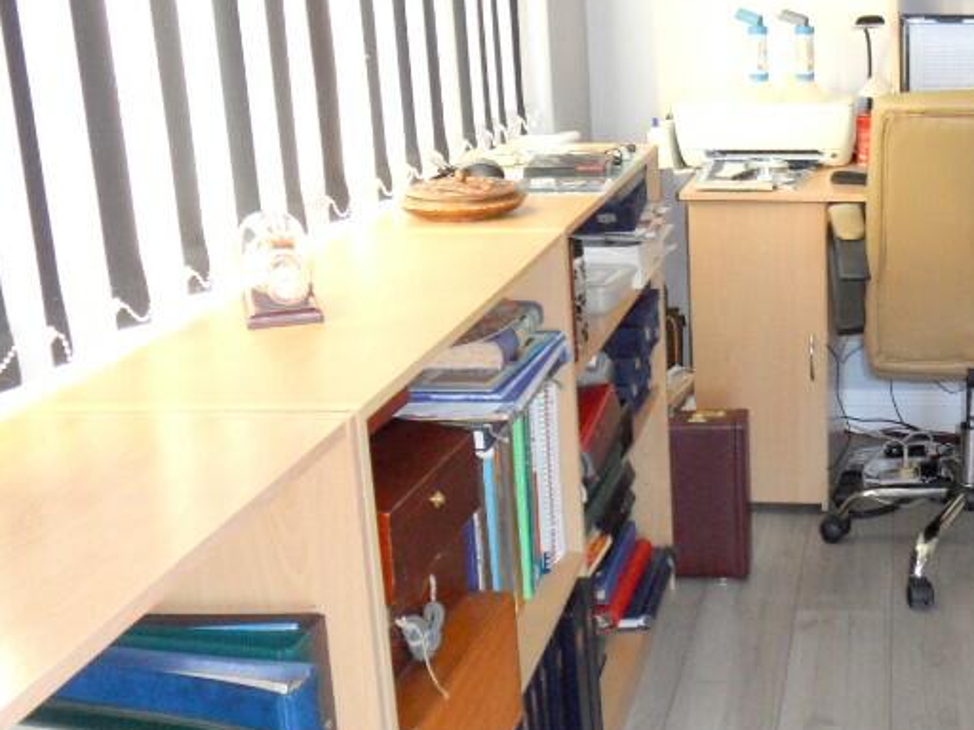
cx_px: 909
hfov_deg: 36.7
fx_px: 1351
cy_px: 300
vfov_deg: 30.2
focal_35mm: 48
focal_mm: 3.9
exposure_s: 1/30
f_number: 3.2
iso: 100
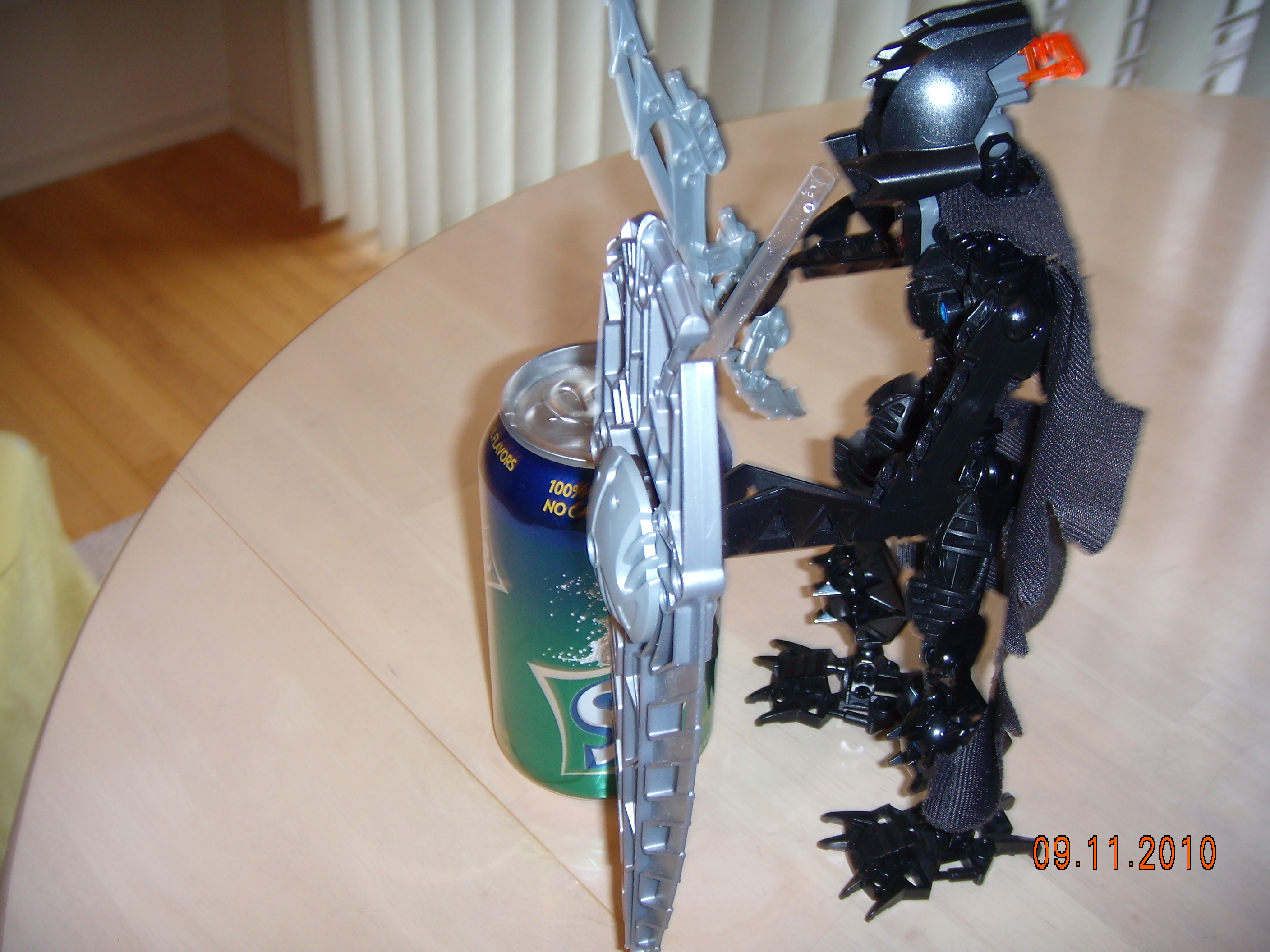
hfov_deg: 49.0
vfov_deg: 37.7
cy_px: 476
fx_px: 1394
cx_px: 635
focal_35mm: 38
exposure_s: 1/30.3
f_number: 3.5
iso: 64
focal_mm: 6.4
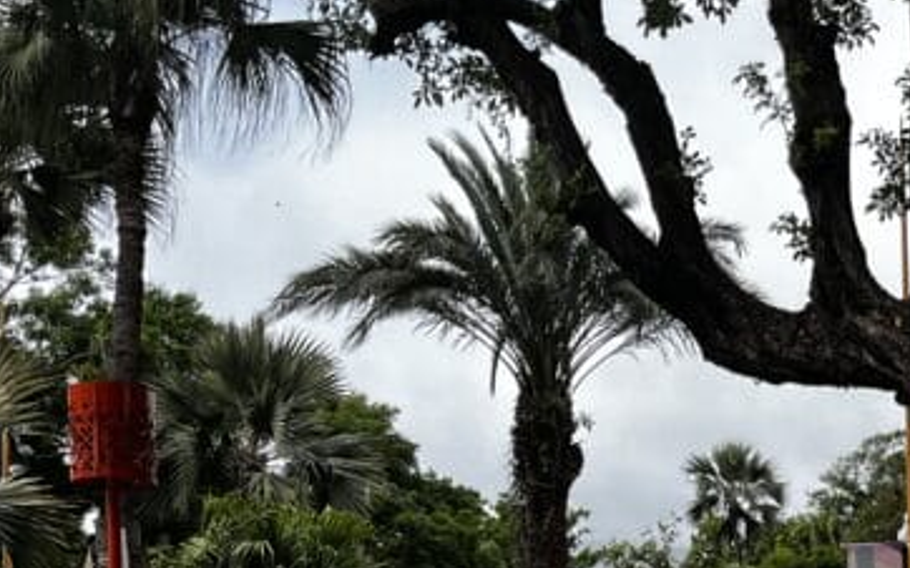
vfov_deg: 15.7
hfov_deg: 25.0
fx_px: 1934
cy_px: 784
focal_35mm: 78
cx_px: 938
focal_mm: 5.1
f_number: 1.6
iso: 50
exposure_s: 1/1862
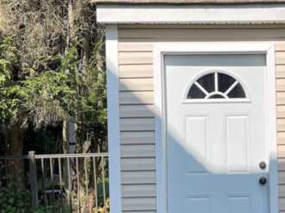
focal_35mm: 77
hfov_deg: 24.4
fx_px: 634
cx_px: 269
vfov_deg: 19.0
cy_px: 164
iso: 32
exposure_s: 1/2203
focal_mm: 5.1
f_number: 1.6
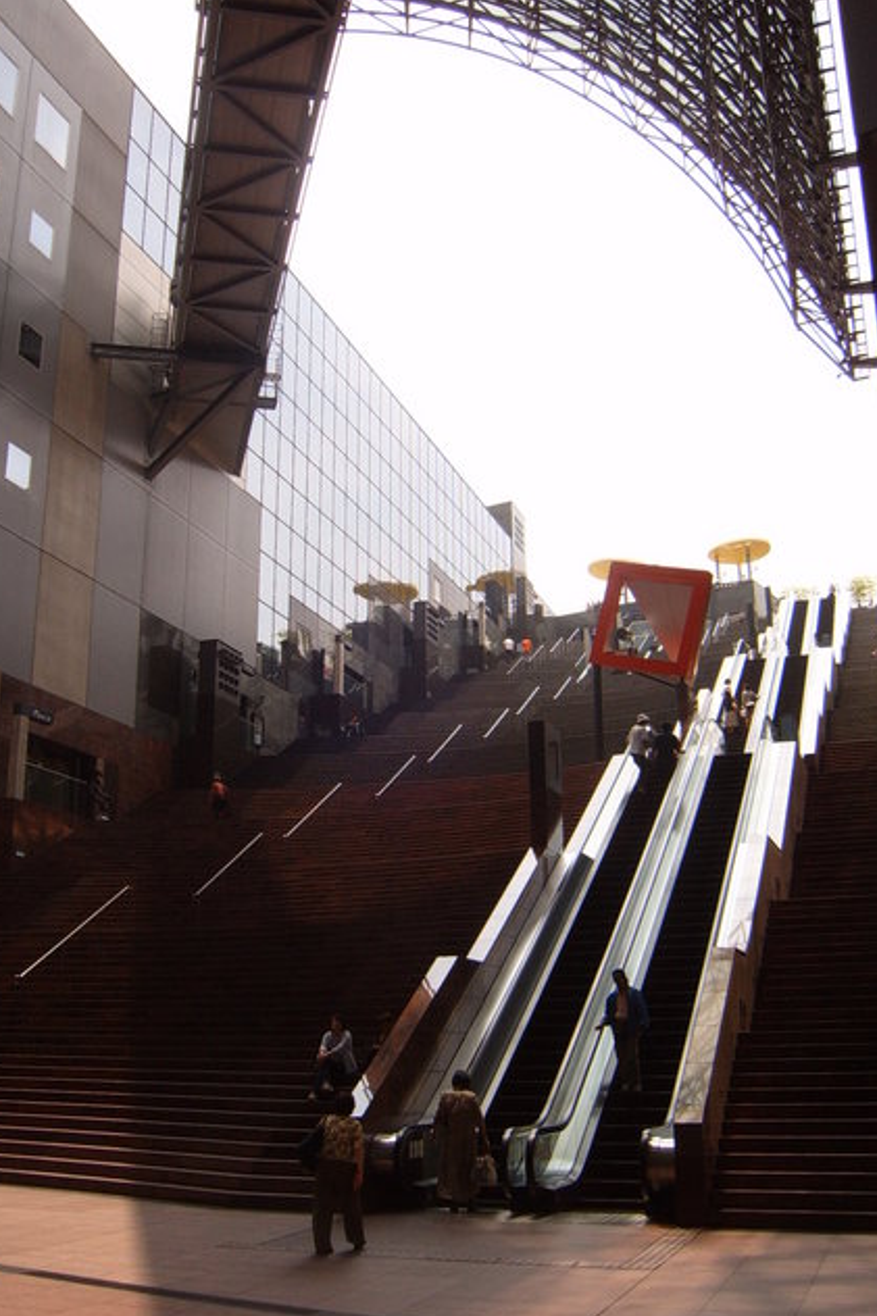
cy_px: 658
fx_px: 1426
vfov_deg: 49.6
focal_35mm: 39
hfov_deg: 34.1
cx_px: 385
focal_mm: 6.2
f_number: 6
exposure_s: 1/180
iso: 63
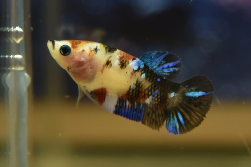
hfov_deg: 17.1
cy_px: 84
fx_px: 837
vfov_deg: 11.4
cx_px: 126
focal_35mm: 120
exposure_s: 1/40
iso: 800
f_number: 4
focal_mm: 120
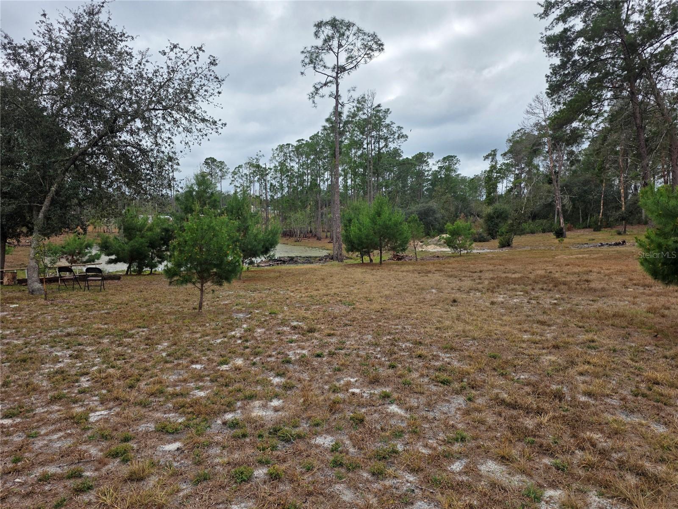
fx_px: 450
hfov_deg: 73.9
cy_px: 254
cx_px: 339
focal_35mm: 23
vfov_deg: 58.9
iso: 80
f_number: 1.7
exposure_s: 1/4237
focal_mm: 6.25
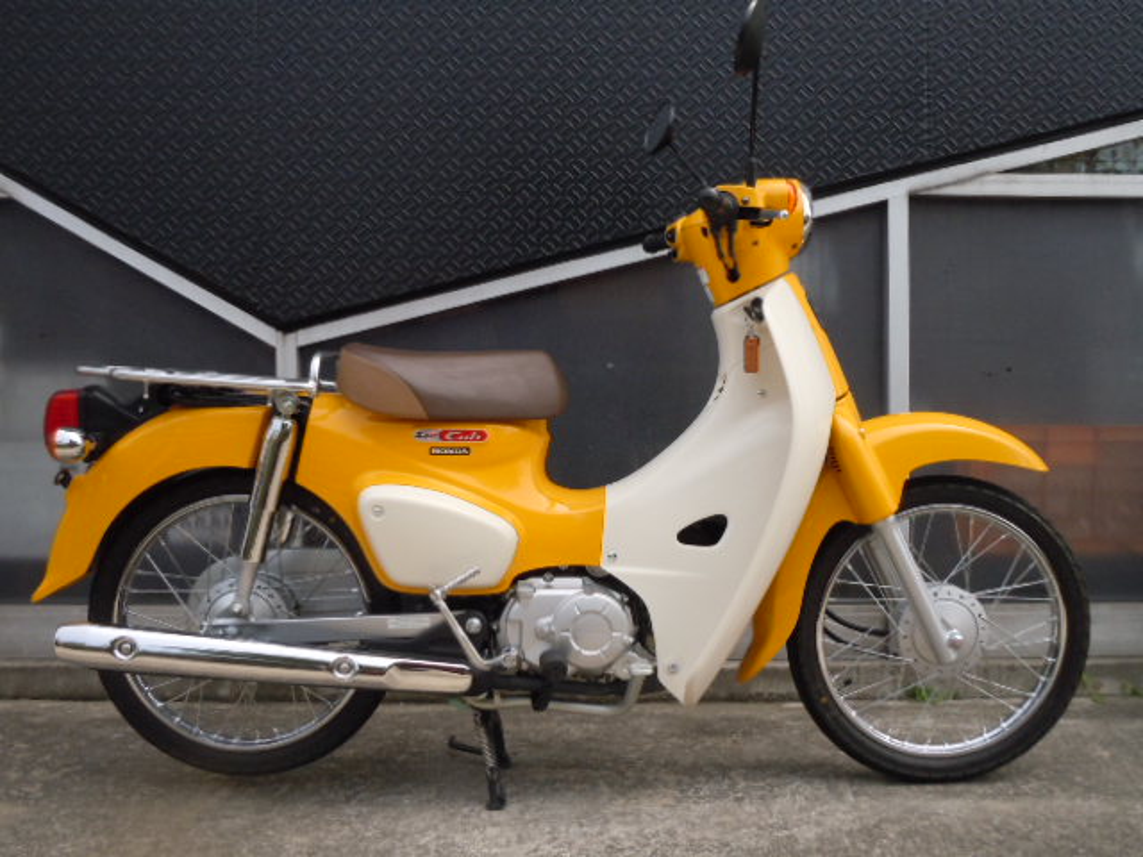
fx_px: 1288
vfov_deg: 36.8
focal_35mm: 39
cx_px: 572
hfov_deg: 47.9
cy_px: 428
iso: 400
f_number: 8.6
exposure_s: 1/320
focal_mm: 6.9
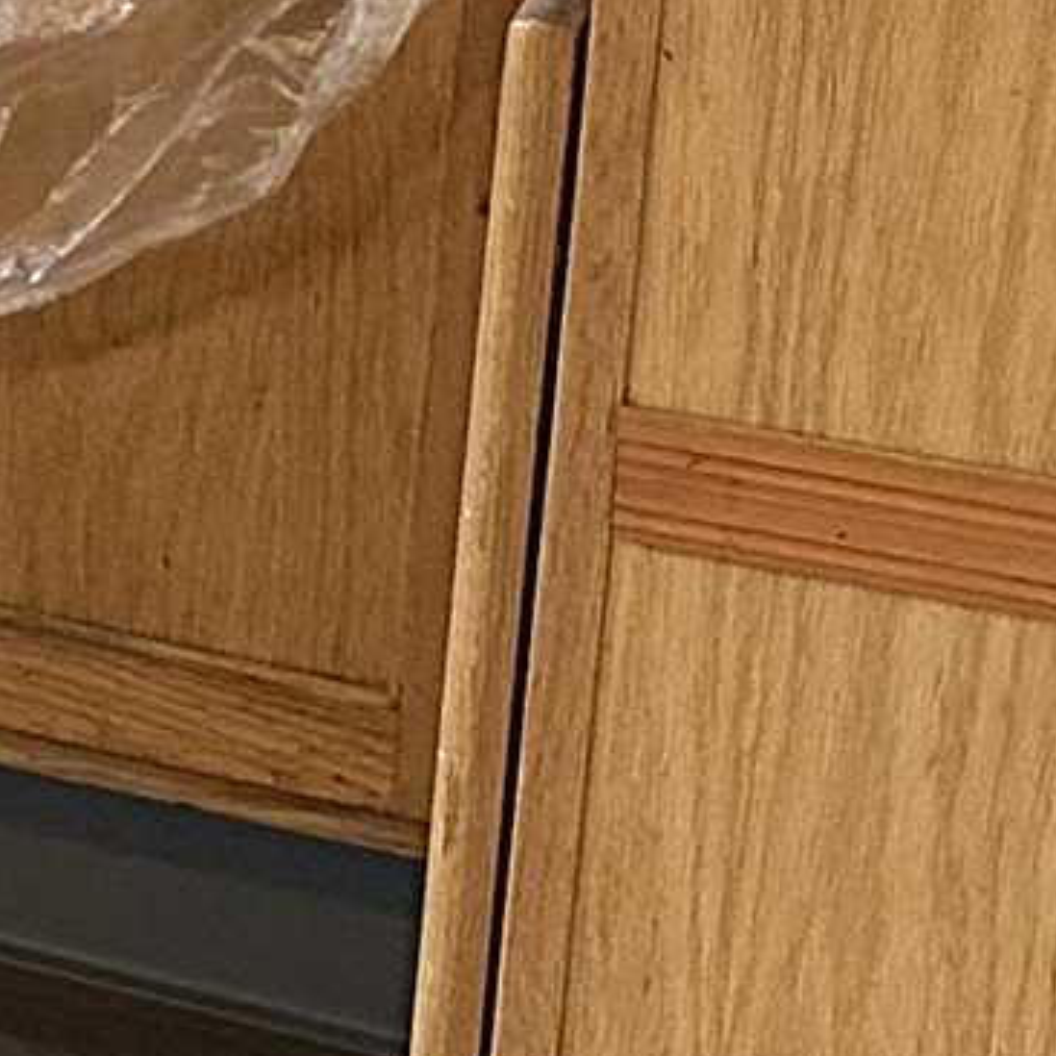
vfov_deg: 9.2
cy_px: -1070
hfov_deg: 7.6
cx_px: -2776
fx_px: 6143
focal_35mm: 178
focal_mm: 6.86
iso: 320
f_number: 1.78
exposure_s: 1/60
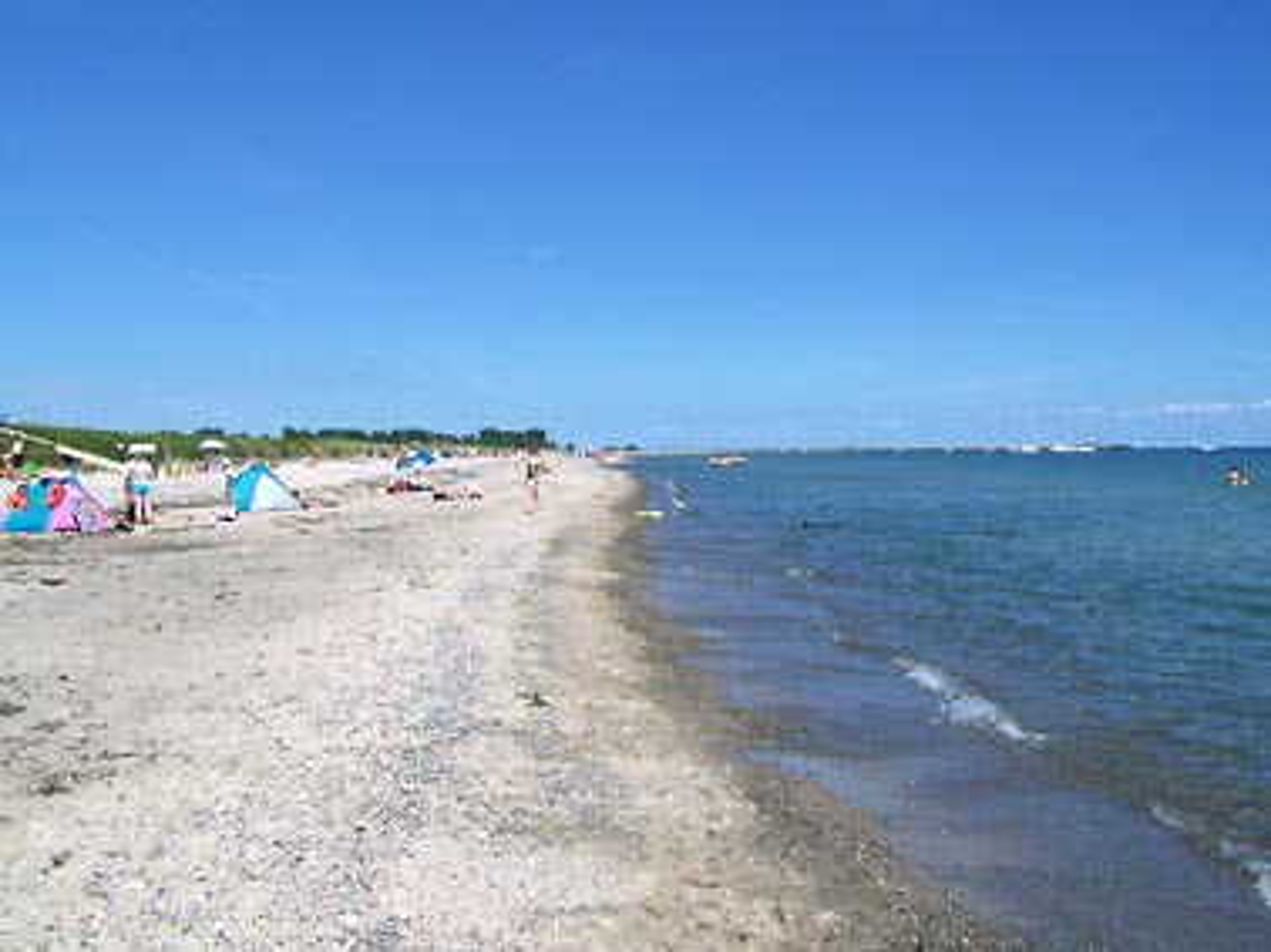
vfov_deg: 37.7
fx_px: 1394
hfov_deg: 49.0
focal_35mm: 38
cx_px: 636
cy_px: 476
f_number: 5.6
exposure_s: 1/640
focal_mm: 6.3
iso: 64
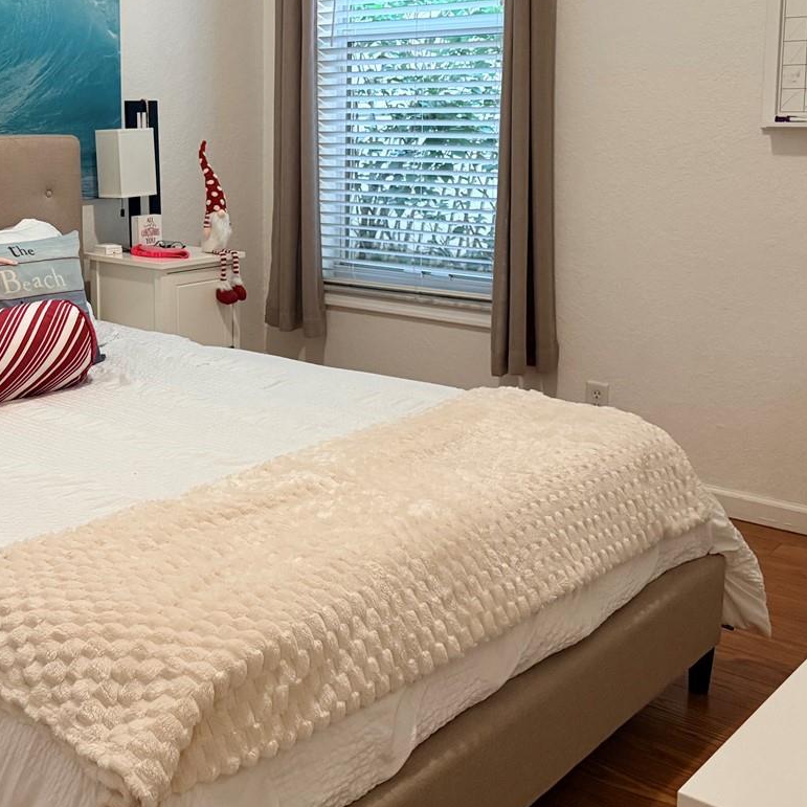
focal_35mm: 44
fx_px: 1161
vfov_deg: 37.9
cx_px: 230
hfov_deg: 37.6
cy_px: 265
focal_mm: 6.76
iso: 640
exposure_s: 1/60
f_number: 1.78
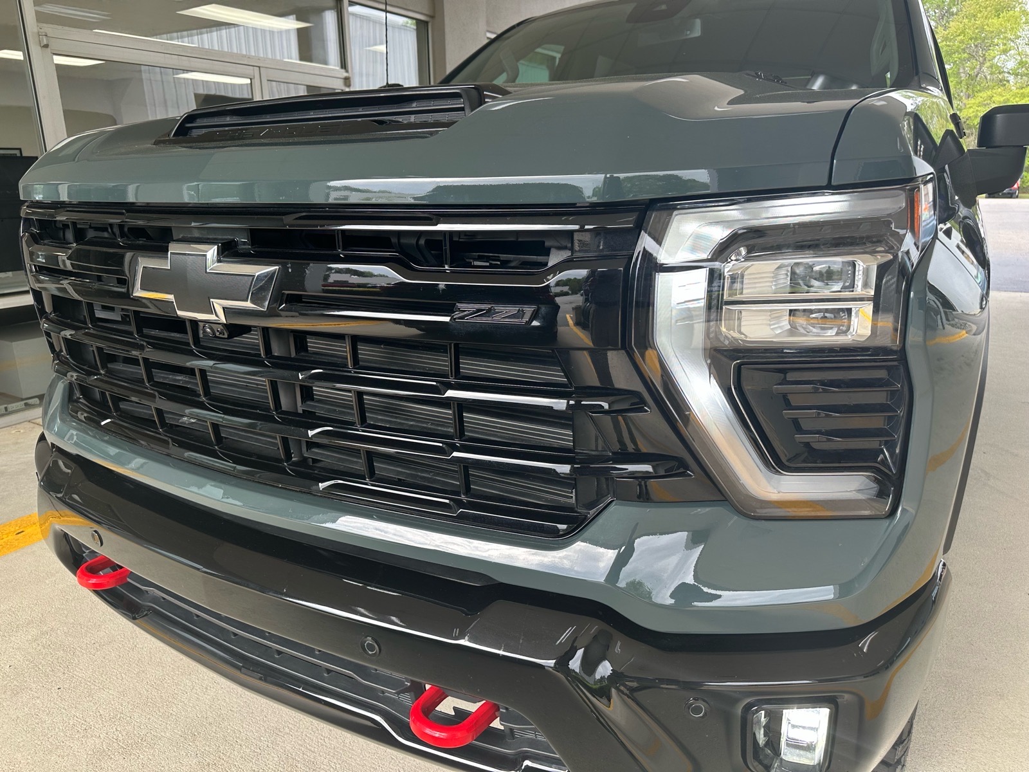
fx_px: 713
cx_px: 514
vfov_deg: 56.8
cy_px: 386
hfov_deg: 71.6
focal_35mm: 24
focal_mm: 6.86
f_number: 1.78
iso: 64
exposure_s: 1/209
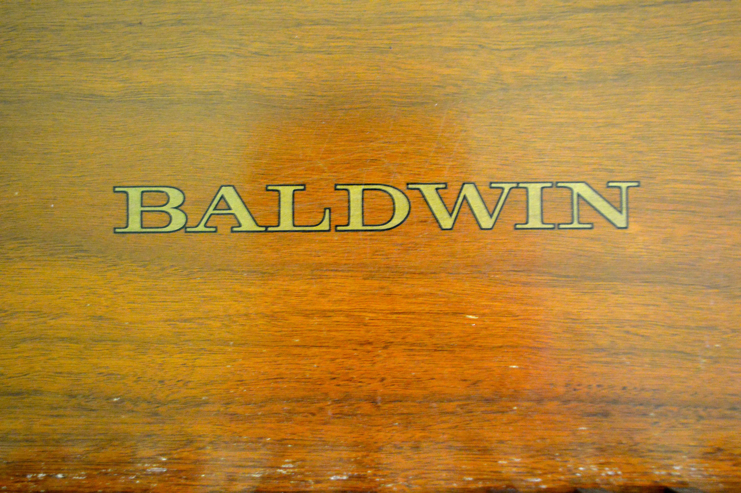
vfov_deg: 28.0
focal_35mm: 48
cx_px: 370
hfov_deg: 41.1
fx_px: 987
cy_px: 246
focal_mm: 32
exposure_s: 1/20
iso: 3200
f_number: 4.8
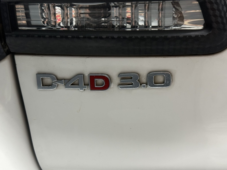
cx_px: 114
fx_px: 315
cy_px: 85
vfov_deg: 30.3
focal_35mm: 48
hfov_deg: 39.7
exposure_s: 1/50
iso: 200
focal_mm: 6.76
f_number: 1.78
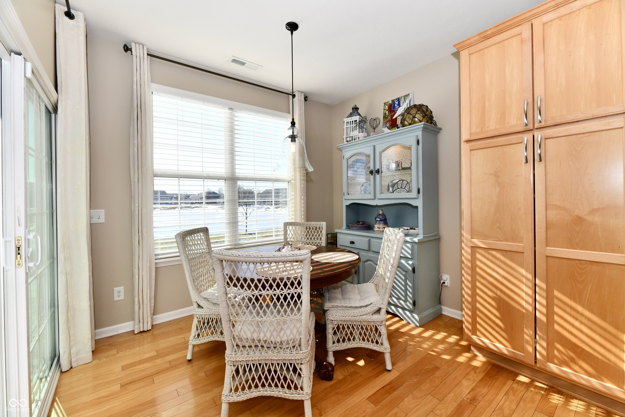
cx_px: 312
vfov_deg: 81.2
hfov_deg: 104.3
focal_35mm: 14
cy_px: 208
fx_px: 243
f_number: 13
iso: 640
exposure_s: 1/250
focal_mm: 14
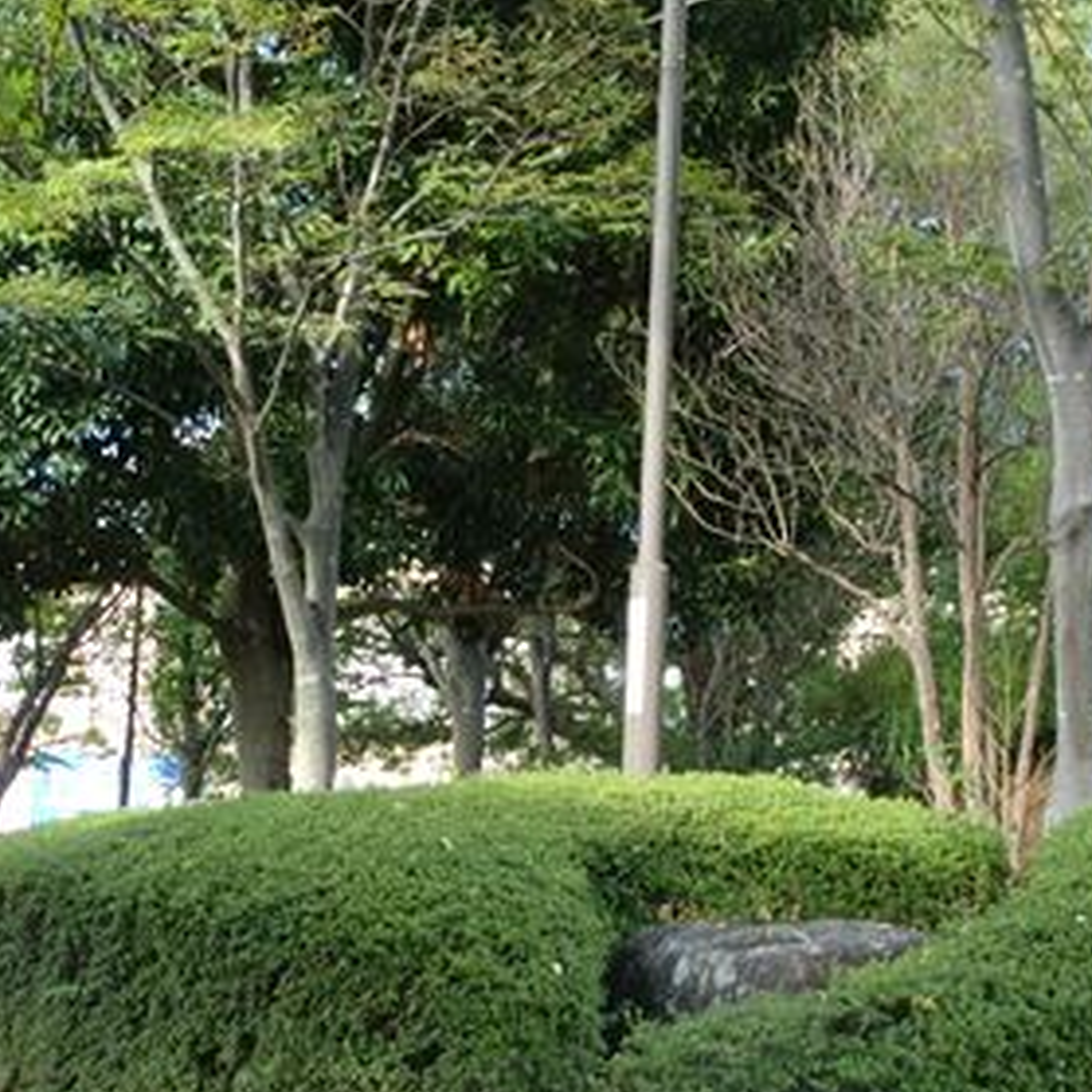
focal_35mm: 71
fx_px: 2534
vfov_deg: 24.3
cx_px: 712
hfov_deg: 24.2
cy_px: 556
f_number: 3.1
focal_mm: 6.3
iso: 64
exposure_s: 1/60
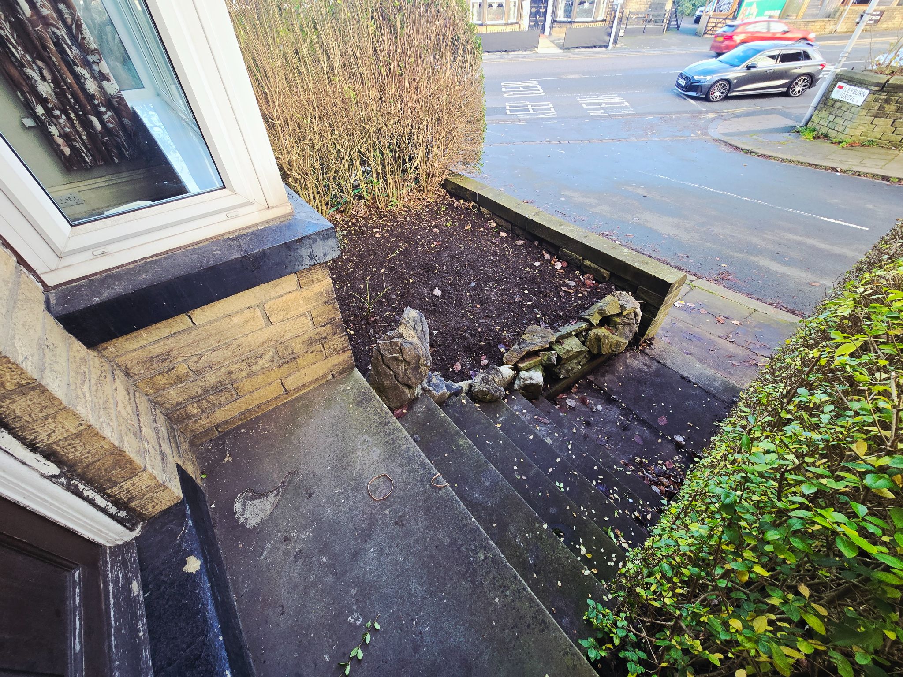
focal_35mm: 13
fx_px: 339
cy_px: 338
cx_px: 452
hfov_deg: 106.2
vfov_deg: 89.9
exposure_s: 1/100
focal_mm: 2.2
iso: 80
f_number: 2.2
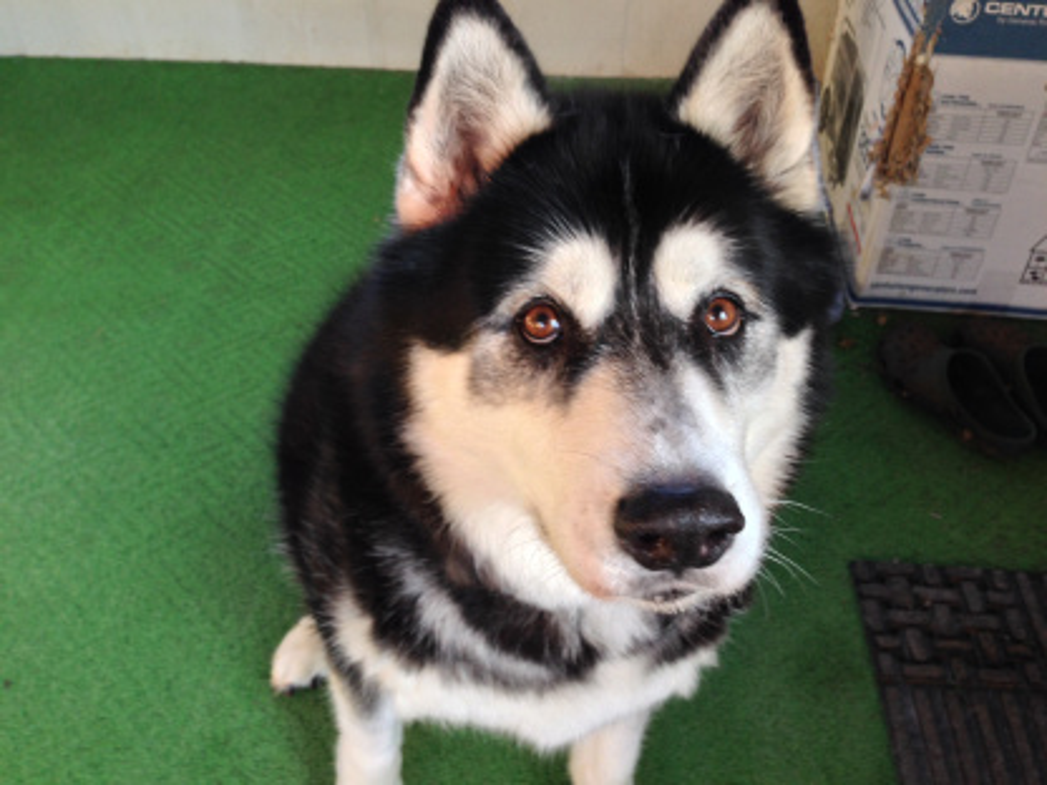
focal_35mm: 33
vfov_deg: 42.9
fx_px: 998
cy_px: 392
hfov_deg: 55.4
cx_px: 524
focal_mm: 4.12
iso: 50
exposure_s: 1/30
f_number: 2.4
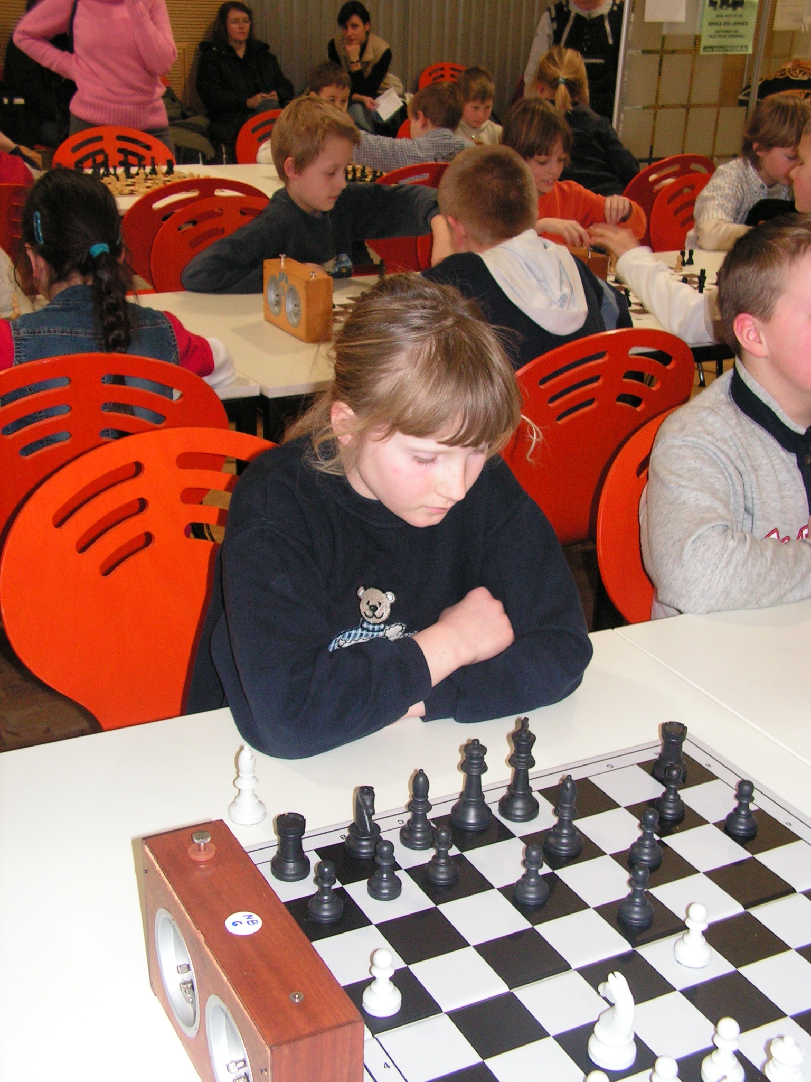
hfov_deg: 32.9
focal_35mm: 44
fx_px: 1374
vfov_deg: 42.9
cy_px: 541
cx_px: 406
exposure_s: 1/40
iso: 200
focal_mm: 7.4
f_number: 3.2
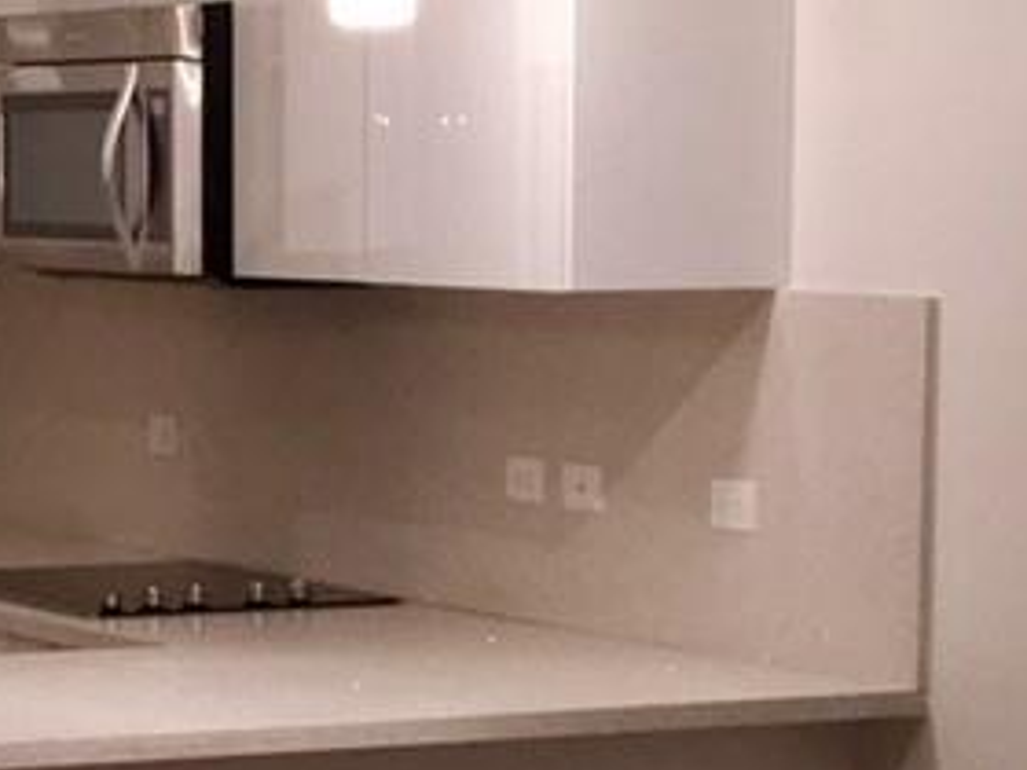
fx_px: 4925
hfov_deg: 11.8
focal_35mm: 166
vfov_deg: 8.9
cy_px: 847
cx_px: 95
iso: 50
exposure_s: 1/30
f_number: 2.2
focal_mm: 4.15
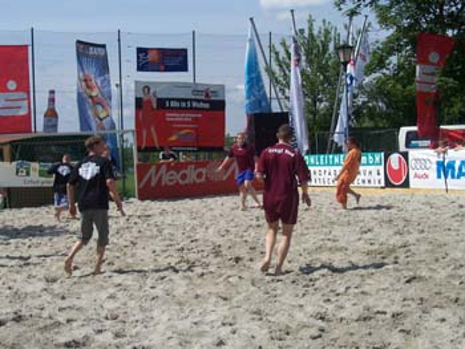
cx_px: 232
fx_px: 887
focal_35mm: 66
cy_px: 174
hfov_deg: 29.4
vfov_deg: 22.3
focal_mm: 10.8
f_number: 6.7
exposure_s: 1/500
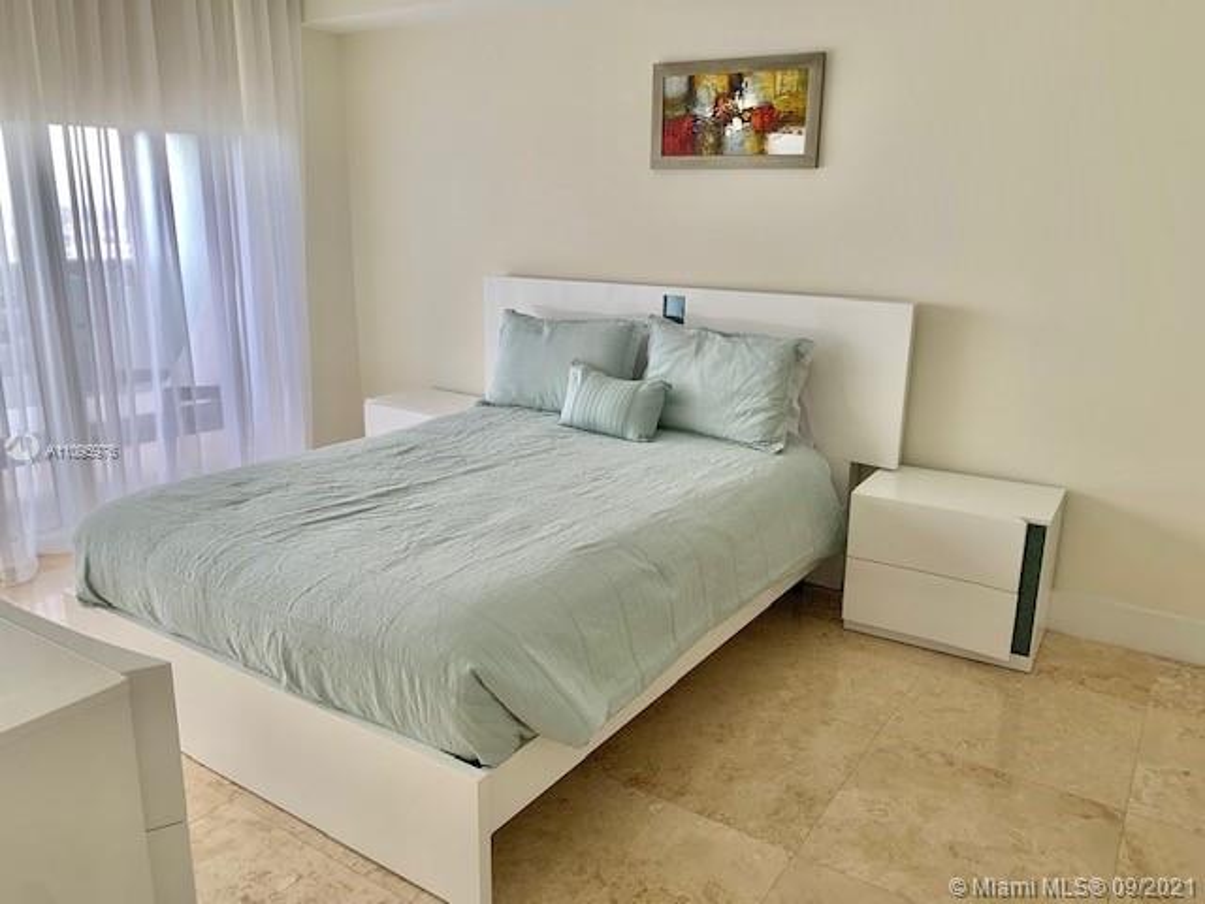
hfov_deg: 67.3
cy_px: 452
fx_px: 905
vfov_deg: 53.1
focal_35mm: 26
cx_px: 602
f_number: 1.8
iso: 50
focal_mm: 4.25
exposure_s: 1/120
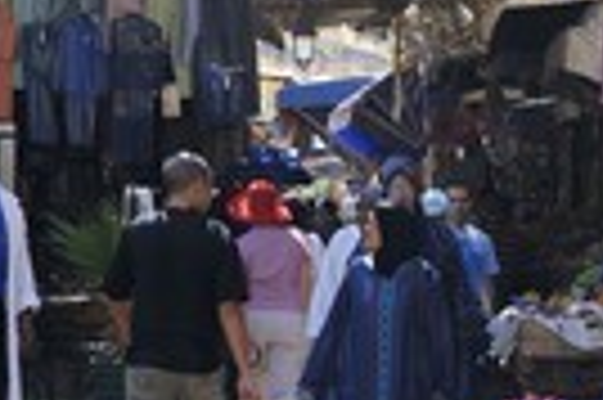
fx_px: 1991
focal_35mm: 119
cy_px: 216
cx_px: 400
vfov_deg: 11.5
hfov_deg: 17.2
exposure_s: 1/160
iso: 200
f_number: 5.6
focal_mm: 38
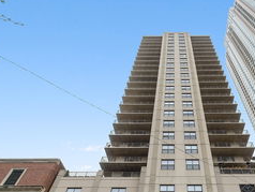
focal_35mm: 29
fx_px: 214
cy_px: 157
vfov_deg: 45.6
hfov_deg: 59.9
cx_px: 174
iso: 100
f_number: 8
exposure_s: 1/80
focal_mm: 15
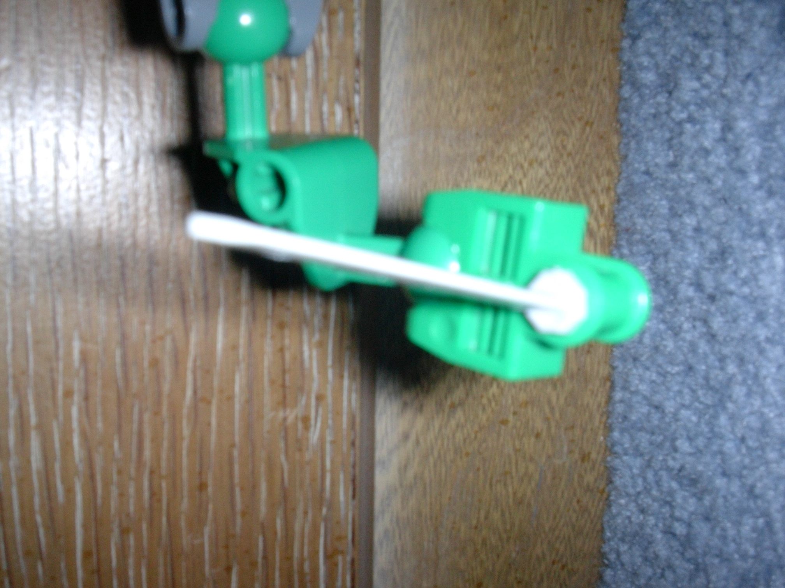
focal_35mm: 45
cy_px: 294
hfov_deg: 42.1
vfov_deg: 32.2
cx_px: 392
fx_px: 1020
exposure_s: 1/64
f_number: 5.8
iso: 70
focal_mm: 6.7
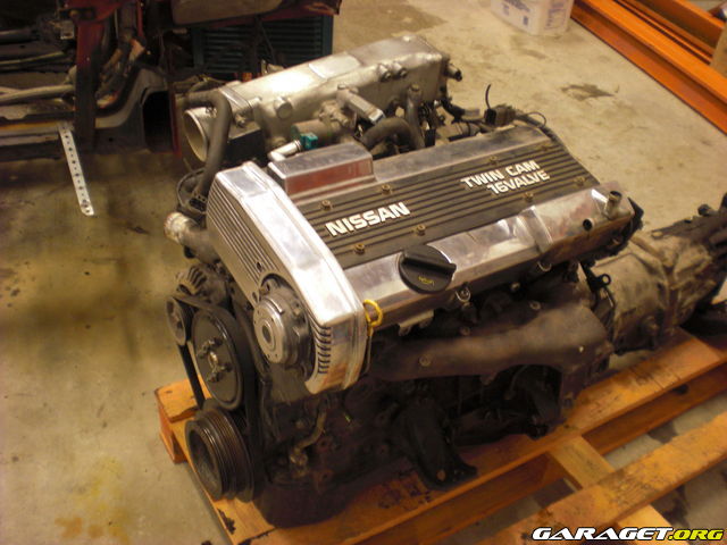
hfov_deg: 49.0
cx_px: 364
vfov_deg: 37.7
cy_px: 272
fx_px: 798
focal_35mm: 38
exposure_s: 1/10
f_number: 3.1
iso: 200
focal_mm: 6.3
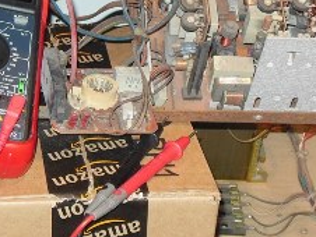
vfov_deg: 14.8
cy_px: 26
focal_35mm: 99
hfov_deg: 19.6
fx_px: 905
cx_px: 52
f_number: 4
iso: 200
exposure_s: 1/60
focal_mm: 8.9
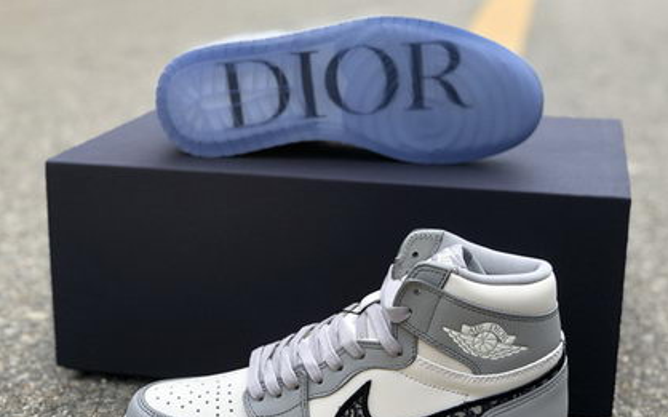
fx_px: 1201
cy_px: 261
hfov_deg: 31.1
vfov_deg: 19.7
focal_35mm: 66
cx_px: 371
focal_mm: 6
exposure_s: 1/156
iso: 16
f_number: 2.4
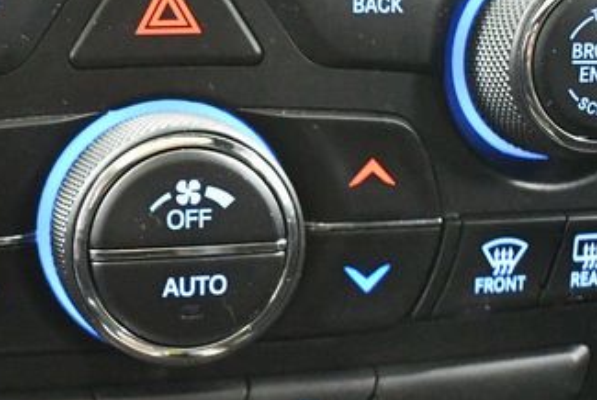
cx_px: 108
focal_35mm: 71
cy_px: 294
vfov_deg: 19.2
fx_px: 1180
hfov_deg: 27.8
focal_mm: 18
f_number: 3.5
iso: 12800
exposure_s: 1/40
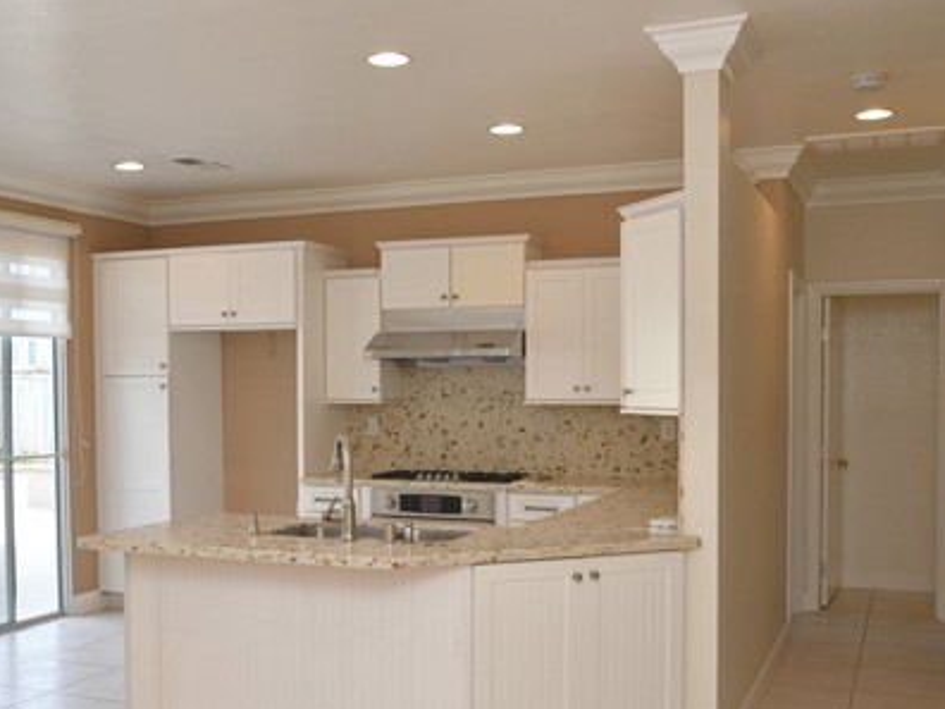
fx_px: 1147
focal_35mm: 42
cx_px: 410
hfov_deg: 44.7
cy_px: 388
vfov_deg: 34.3
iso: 800
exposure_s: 1/200
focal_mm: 18
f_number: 7.1
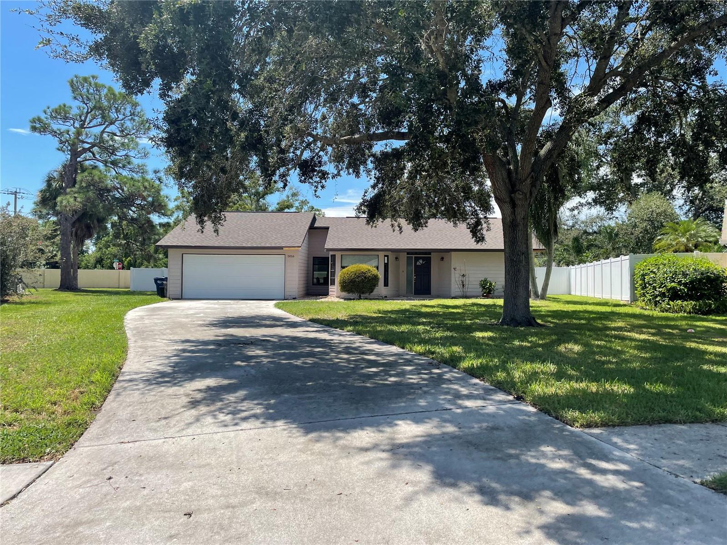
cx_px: 364
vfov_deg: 53.1
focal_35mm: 26
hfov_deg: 67.3
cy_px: 272
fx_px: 546
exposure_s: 1/2817
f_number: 1.6
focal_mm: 4.2
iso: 32
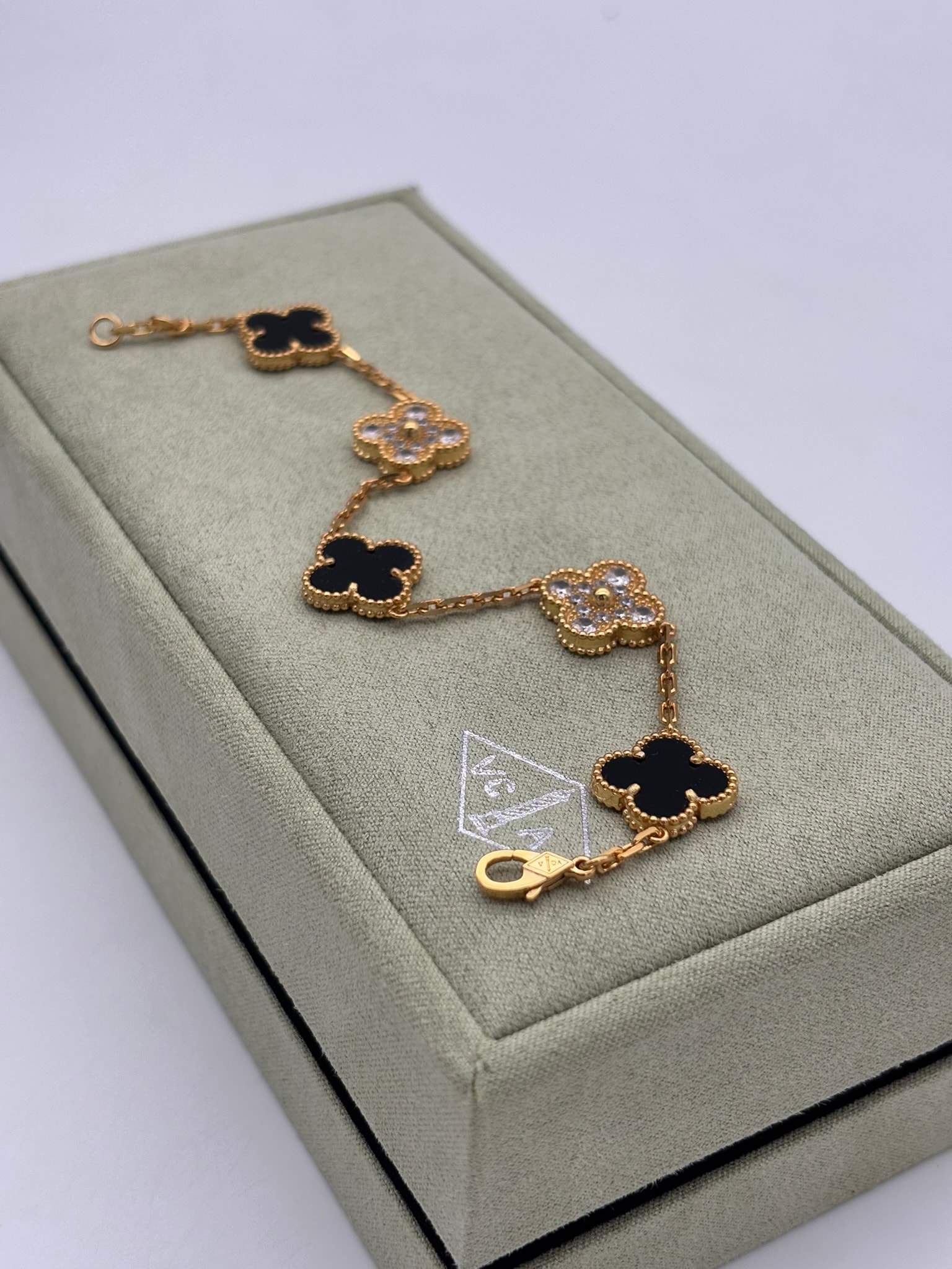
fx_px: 1907
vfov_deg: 36.8
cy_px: 634
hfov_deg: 28.0
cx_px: 476
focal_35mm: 52
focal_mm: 5.96
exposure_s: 1/439
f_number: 1.6
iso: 32
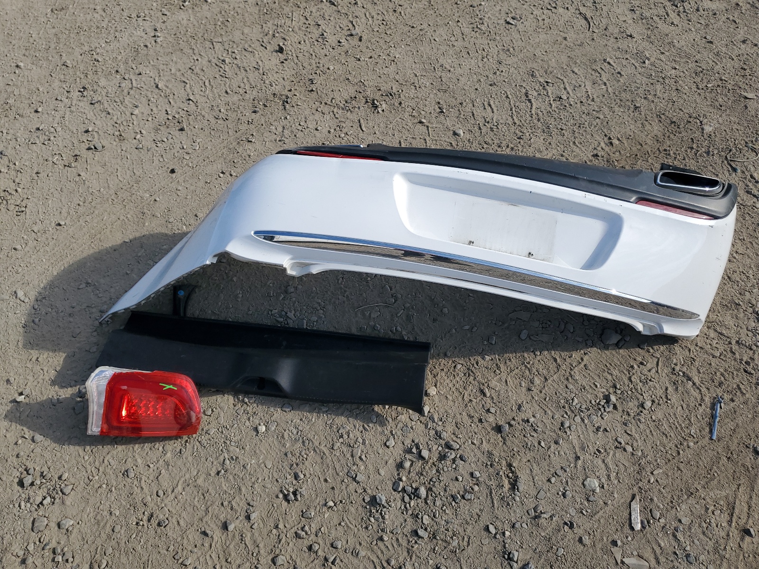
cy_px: 284
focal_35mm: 26
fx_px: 570
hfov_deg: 67.3
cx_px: 380
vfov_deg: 53.1
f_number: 1.5
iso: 50
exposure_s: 1/3333
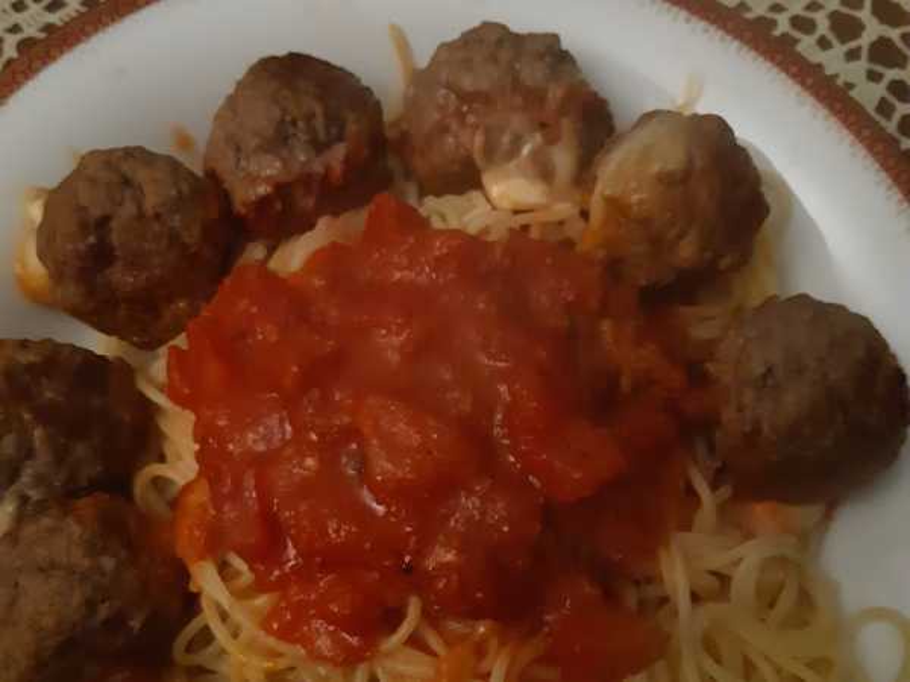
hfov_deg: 67.3
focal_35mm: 26
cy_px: 341
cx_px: 455
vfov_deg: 53.1
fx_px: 683
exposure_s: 1/17
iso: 640
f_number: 1.7
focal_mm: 3.92
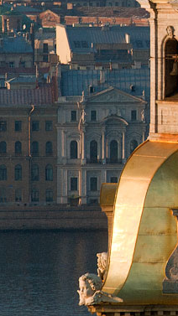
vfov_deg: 3.5
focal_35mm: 611
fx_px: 5128
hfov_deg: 2.0
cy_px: 47
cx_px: 233
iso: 400
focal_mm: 200
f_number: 7.1
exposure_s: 1/800
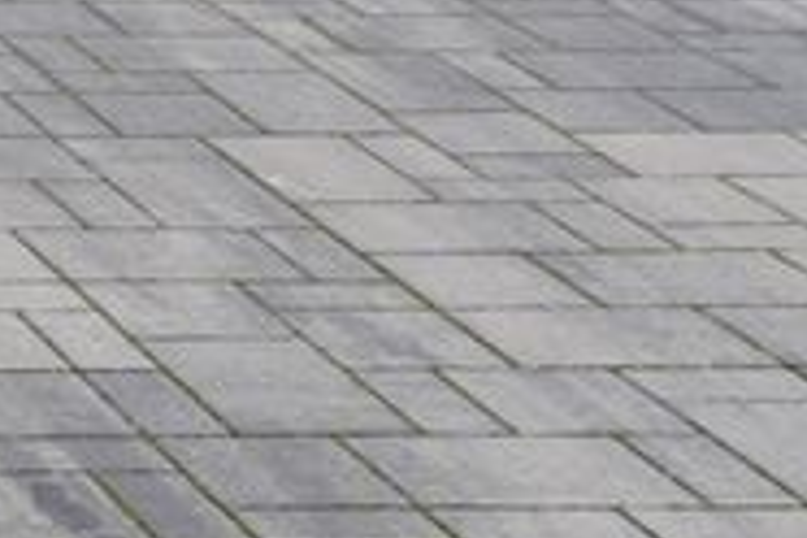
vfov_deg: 8.0
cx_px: -1336
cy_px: -427
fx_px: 3698
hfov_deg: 10.2
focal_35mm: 165
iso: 100
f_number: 5
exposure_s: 1/100
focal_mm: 30
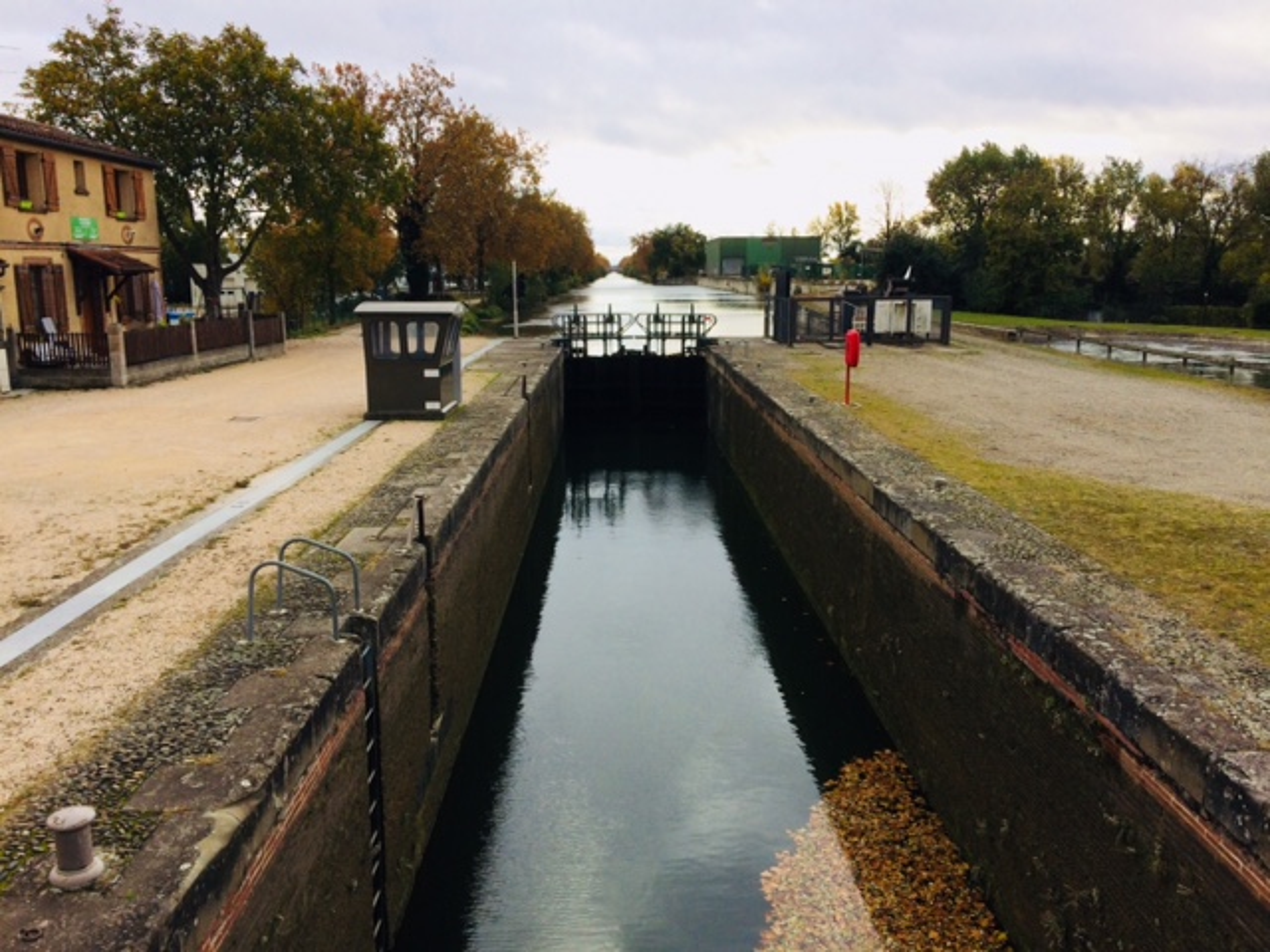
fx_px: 1064
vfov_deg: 48.2
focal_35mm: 29
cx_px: 635
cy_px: 476
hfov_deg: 61.7
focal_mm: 4.15
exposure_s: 1/370
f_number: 2.2
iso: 32
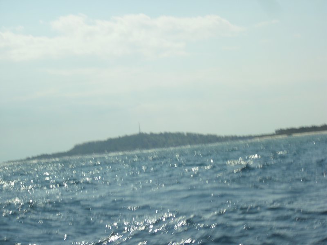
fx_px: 1067
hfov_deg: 17.4
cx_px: 164
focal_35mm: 113
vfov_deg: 13.1
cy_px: 122
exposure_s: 1/200
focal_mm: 18.6
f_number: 14.7
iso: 100
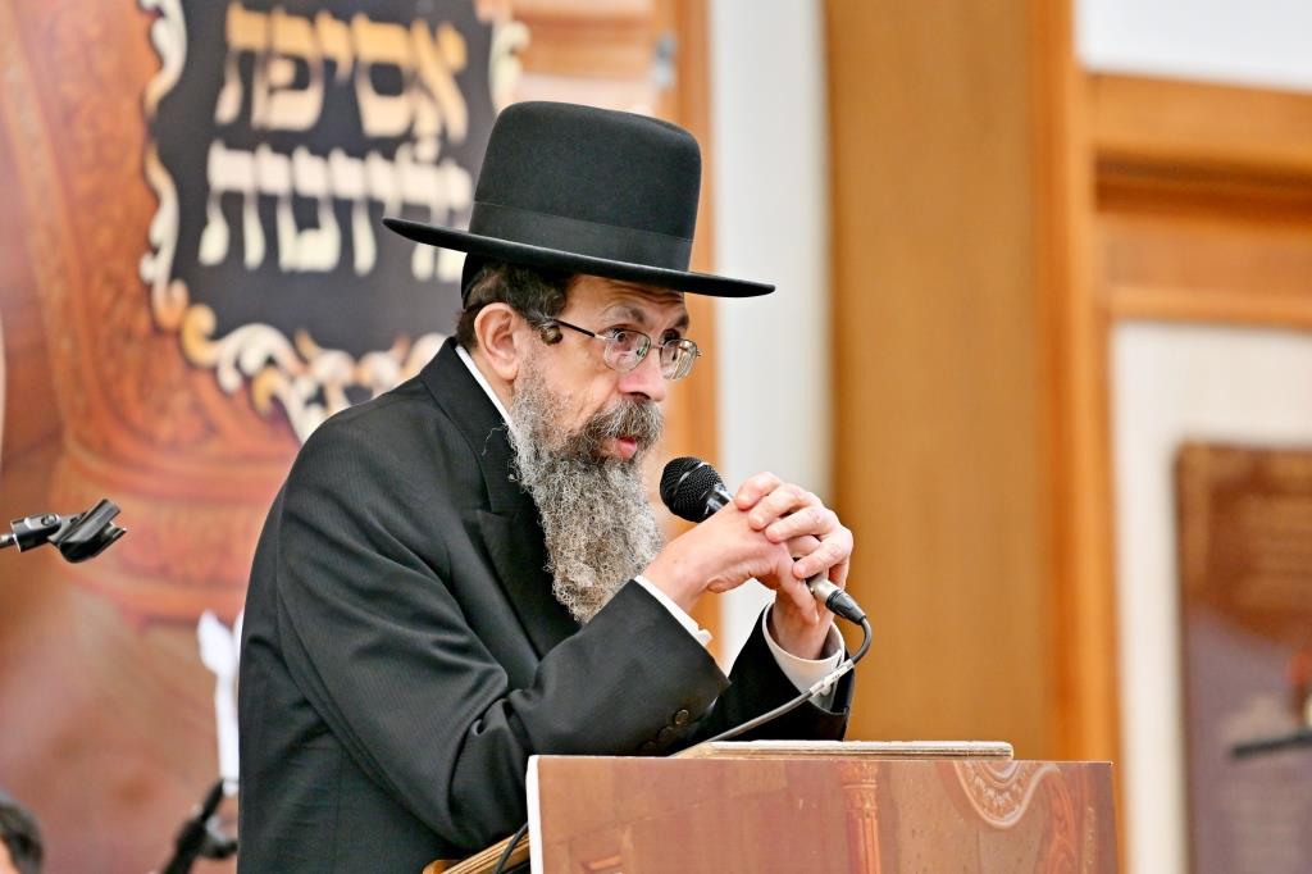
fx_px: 10929
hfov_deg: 6.9
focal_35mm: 300
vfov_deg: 4.6
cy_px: 437
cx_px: 656
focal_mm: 200
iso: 400
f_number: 2.8
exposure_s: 1/160
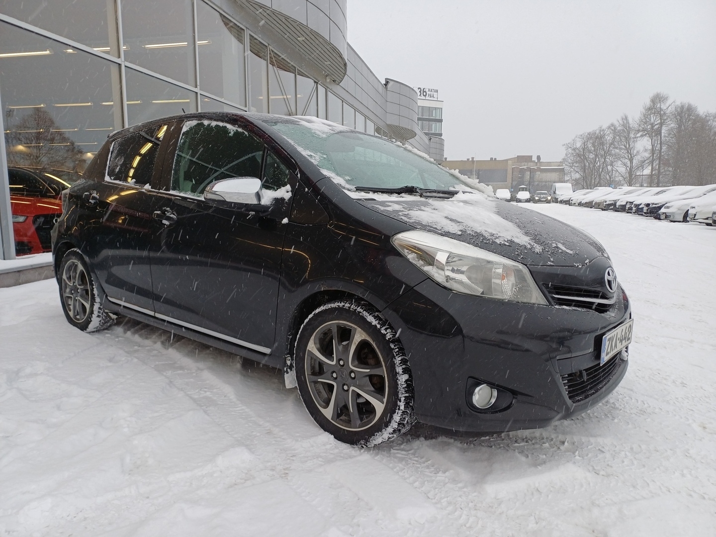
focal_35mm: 25
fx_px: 517
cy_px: 268
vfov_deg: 54.9
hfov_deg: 69.4
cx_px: 358
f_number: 1.8
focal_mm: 4.65
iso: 50
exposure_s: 1/100
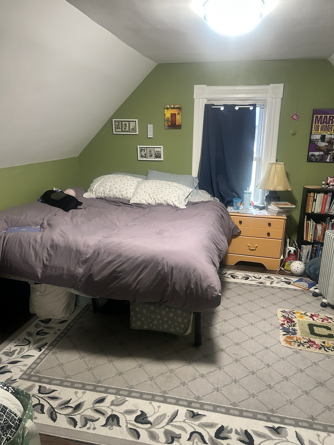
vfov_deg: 67.3
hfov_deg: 53.1
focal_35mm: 26
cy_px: 222
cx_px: 167
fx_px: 334
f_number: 1.5
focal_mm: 5.7
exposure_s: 1/60
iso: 250
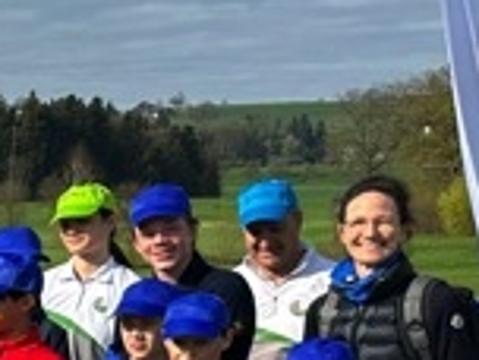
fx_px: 1744
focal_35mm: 126
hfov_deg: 12.9
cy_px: 480
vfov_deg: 11.4
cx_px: -574
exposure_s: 1/3247
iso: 80
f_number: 1.78
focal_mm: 6.86
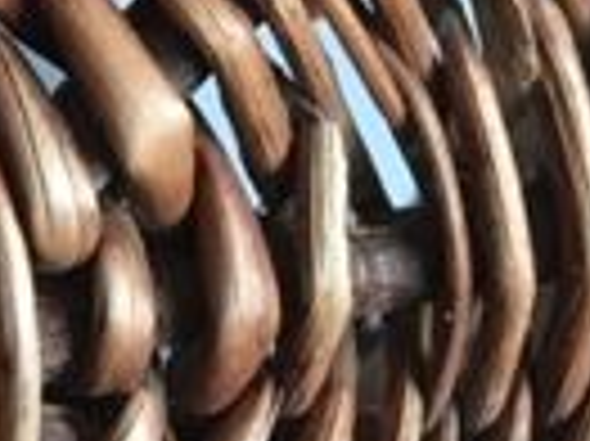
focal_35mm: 142
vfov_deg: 10.0
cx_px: -468
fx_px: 2418
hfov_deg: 12.7
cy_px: -279
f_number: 2.2
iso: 40
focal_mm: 4.15
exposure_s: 1/33
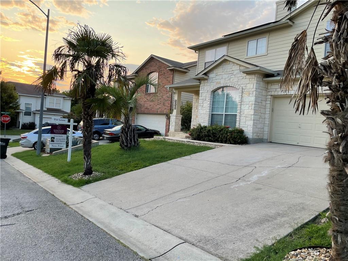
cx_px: 174
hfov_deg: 67.3
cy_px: 130
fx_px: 261
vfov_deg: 53.1
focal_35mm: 26
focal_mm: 4.2
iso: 32
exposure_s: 1/609
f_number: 1.6
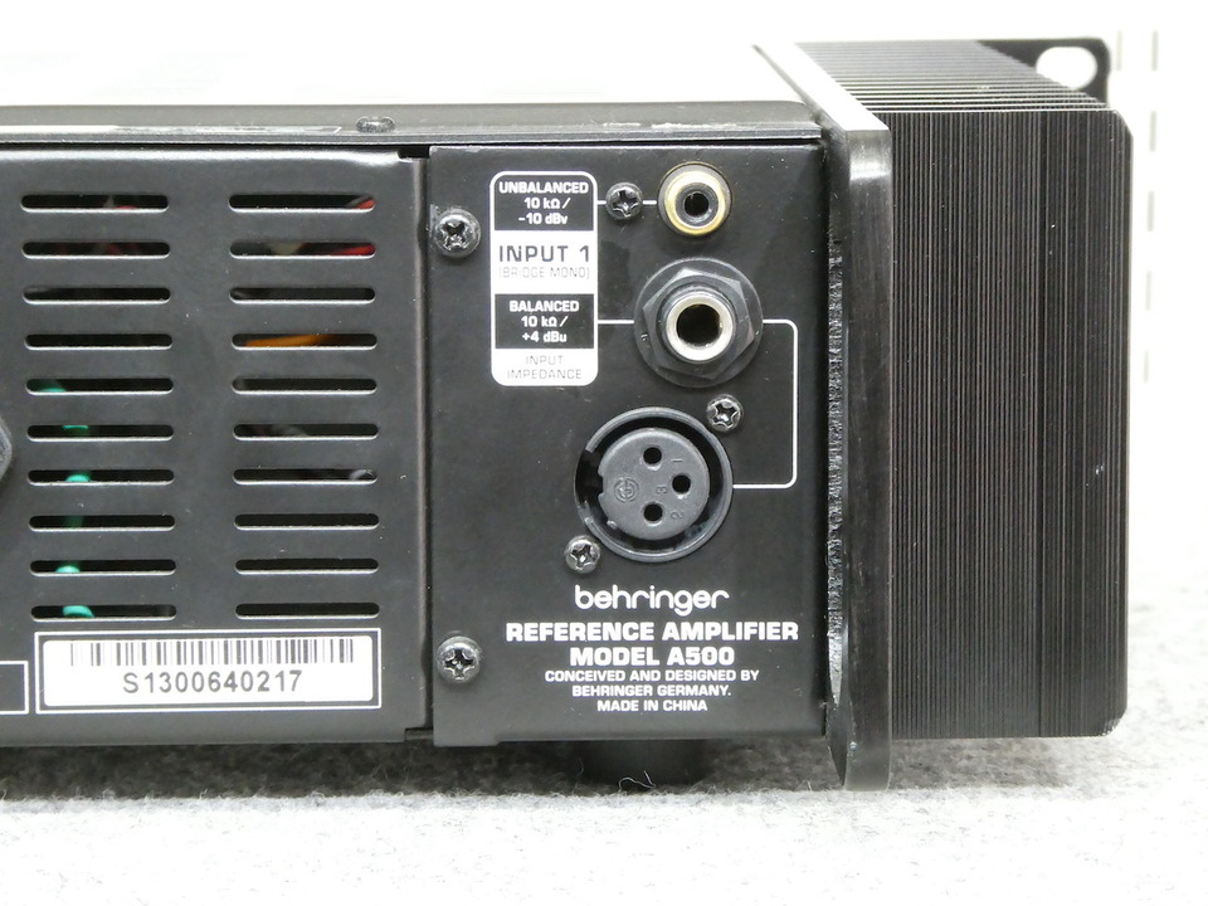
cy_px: 453
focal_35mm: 115
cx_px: 604
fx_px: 4013
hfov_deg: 17.1
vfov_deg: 12.9
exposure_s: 1/10
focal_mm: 20.6
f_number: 5.1
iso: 1600
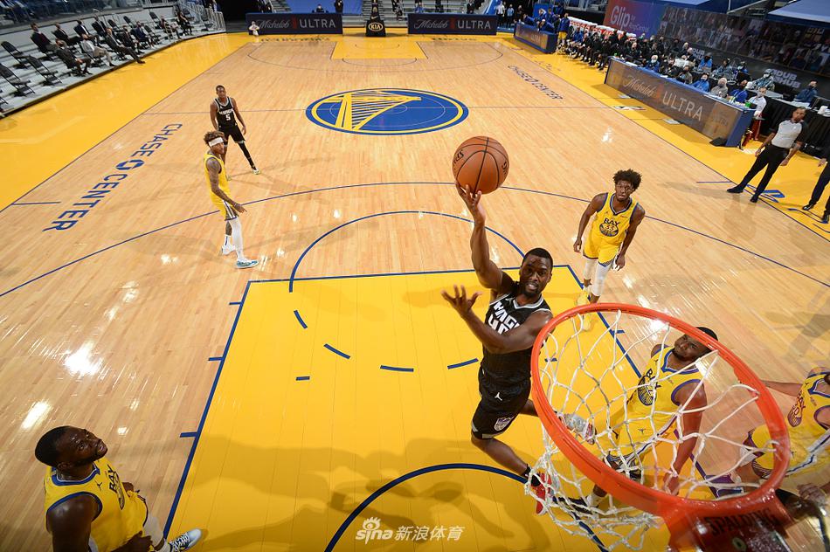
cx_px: 415
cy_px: 276
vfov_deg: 70.4
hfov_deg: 93.3
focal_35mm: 17
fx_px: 392
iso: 320
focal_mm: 17
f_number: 7.1
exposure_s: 1/250
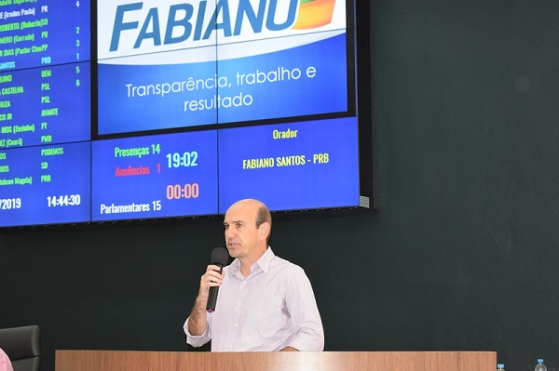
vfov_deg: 16.5
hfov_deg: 24.6
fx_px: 1280
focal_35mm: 82
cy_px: 186
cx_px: 280
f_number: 5.6
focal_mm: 55
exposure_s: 1/60
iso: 1250
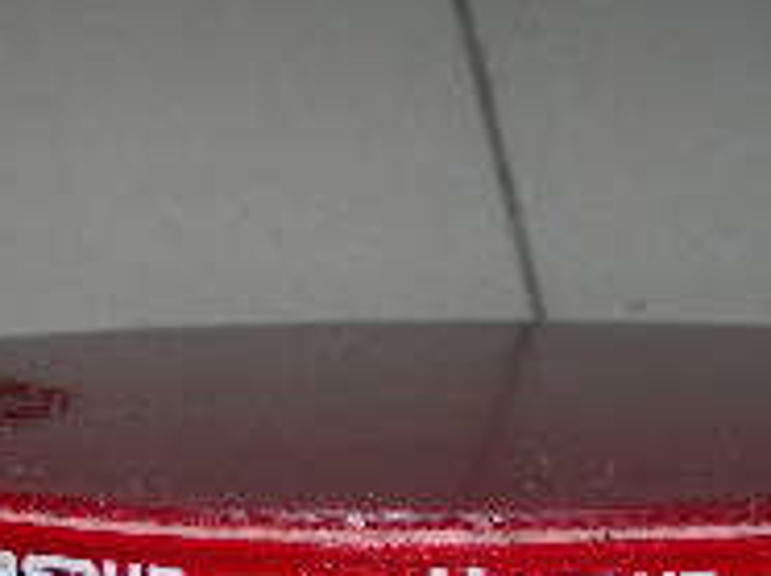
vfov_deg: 11.2
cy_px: 493
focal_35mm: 131
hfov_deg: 14.9
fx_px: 2914
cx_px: 116
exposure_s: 1/60.1
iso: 50
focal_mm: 7.8
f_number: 2.8
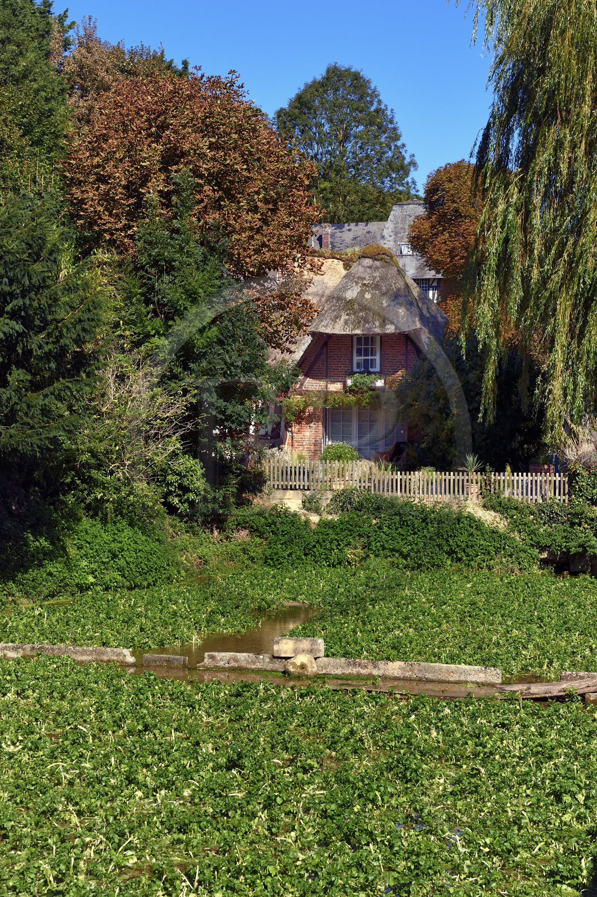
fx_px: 1618
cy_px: 448
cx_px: 298
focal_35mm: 65
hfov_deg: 20.9
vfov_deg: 31.0
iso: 200
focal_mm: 65
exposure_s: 1/250
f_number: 11
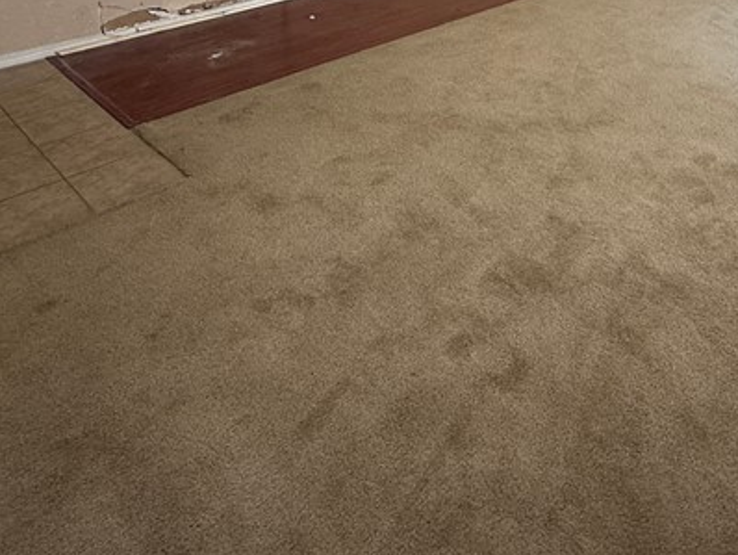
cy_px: -98
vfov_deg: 33.1
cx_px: 517
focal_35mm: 36
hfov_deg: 50.0
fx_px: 768
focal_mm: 2.22
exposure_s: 1/99
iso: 80
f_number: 2.2
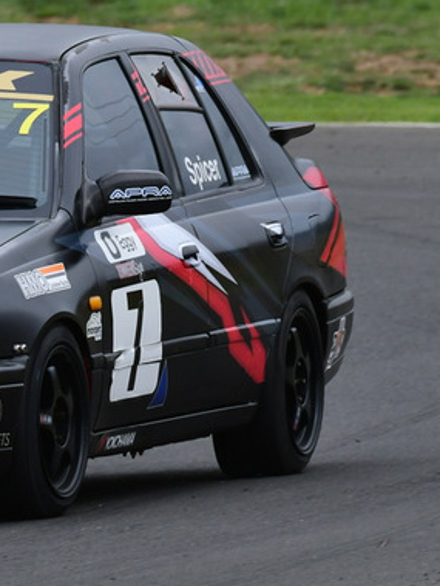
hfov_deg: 1.1
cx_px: 8
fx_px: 22625
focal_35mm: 1335
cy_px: 291
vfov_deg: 1.5
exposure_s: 1/640
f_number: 11
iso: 800
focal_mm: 440
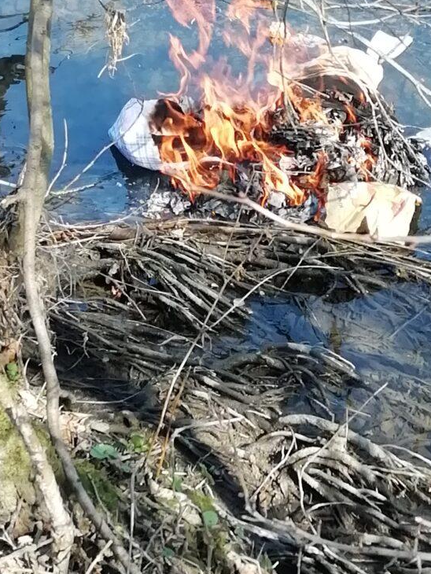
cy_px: 123
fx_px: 1709
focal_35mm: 103
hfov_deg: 14.3
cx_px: 291
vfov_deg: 18.9
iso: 50
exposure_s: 1/161
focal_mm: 3.46
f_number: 2.2
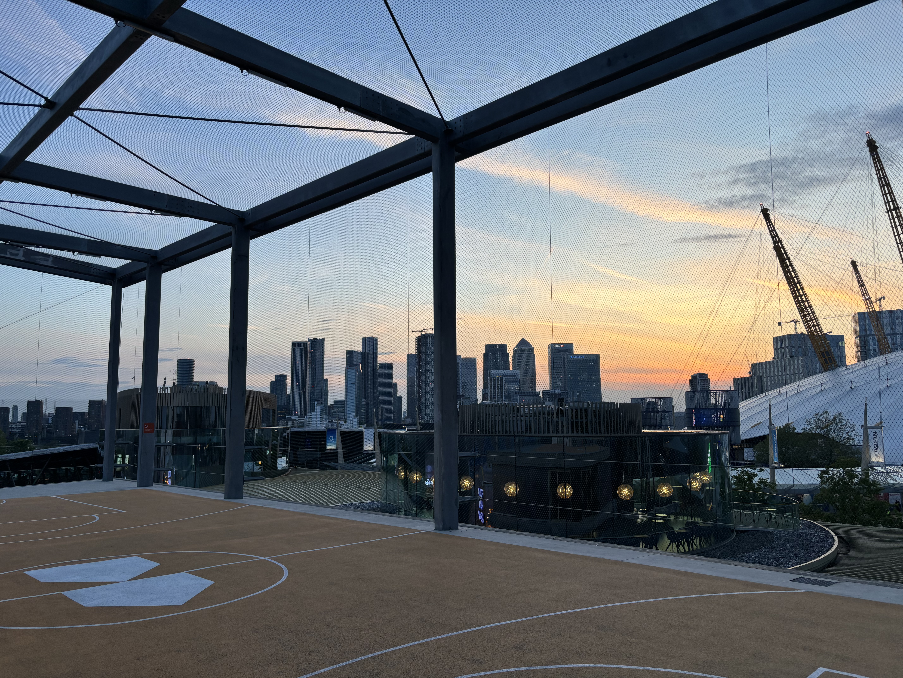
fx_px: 678
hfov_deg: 67.3
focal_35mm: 26
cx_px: 452
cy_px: 339
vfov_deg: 53.1
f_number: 1.6
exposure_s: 1/205
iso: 40
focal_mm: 5.96
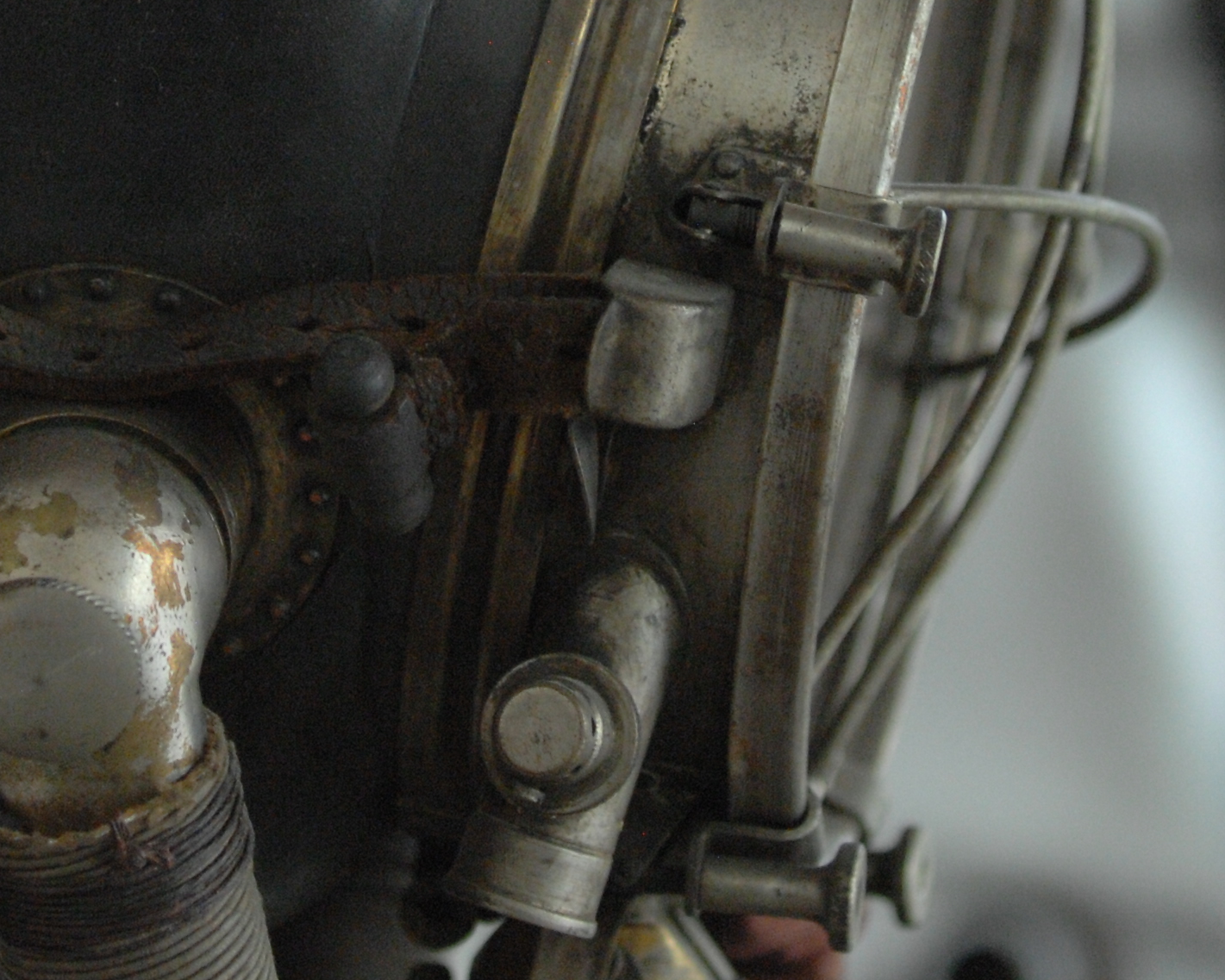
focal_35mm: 331
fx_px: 12001
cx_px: 447
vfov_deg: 4.7
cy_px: -32
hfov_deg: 5.8
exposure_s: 1/50
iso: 800
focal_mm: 78
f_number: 2.8
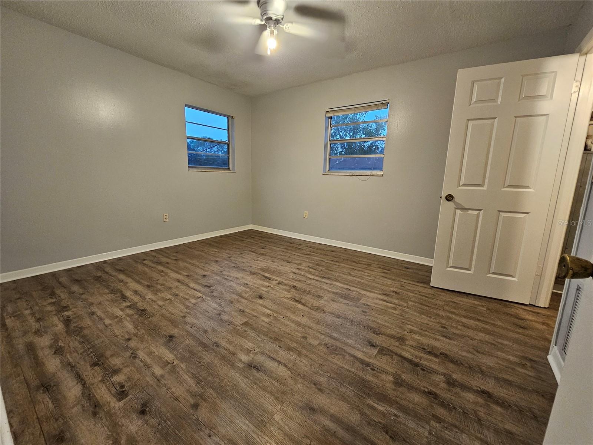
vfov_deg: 89.9
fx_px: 223
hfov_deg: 106.2
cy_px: 222
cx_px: 296
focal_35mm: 13
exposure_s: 1/40
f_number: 2.2
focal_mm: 2.2
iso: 320
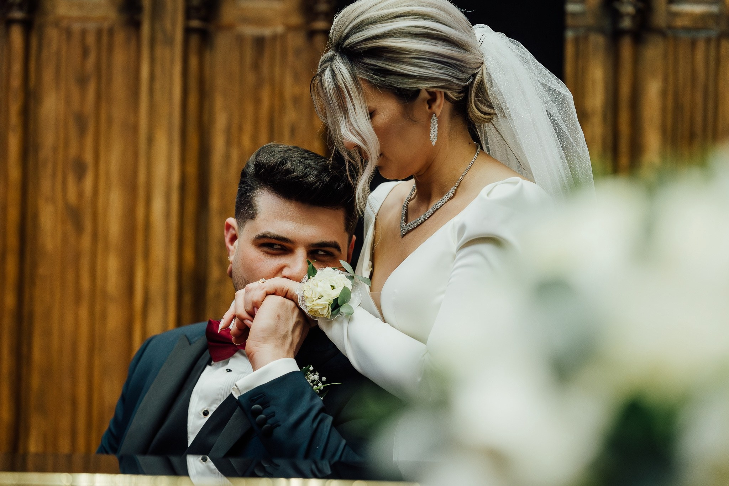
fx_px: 1721
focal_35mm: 85
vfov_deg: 16.1
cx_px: 364
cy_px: 243
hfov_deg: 23.9
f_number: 2.8
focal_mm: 85
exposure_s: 1/250
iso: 2000
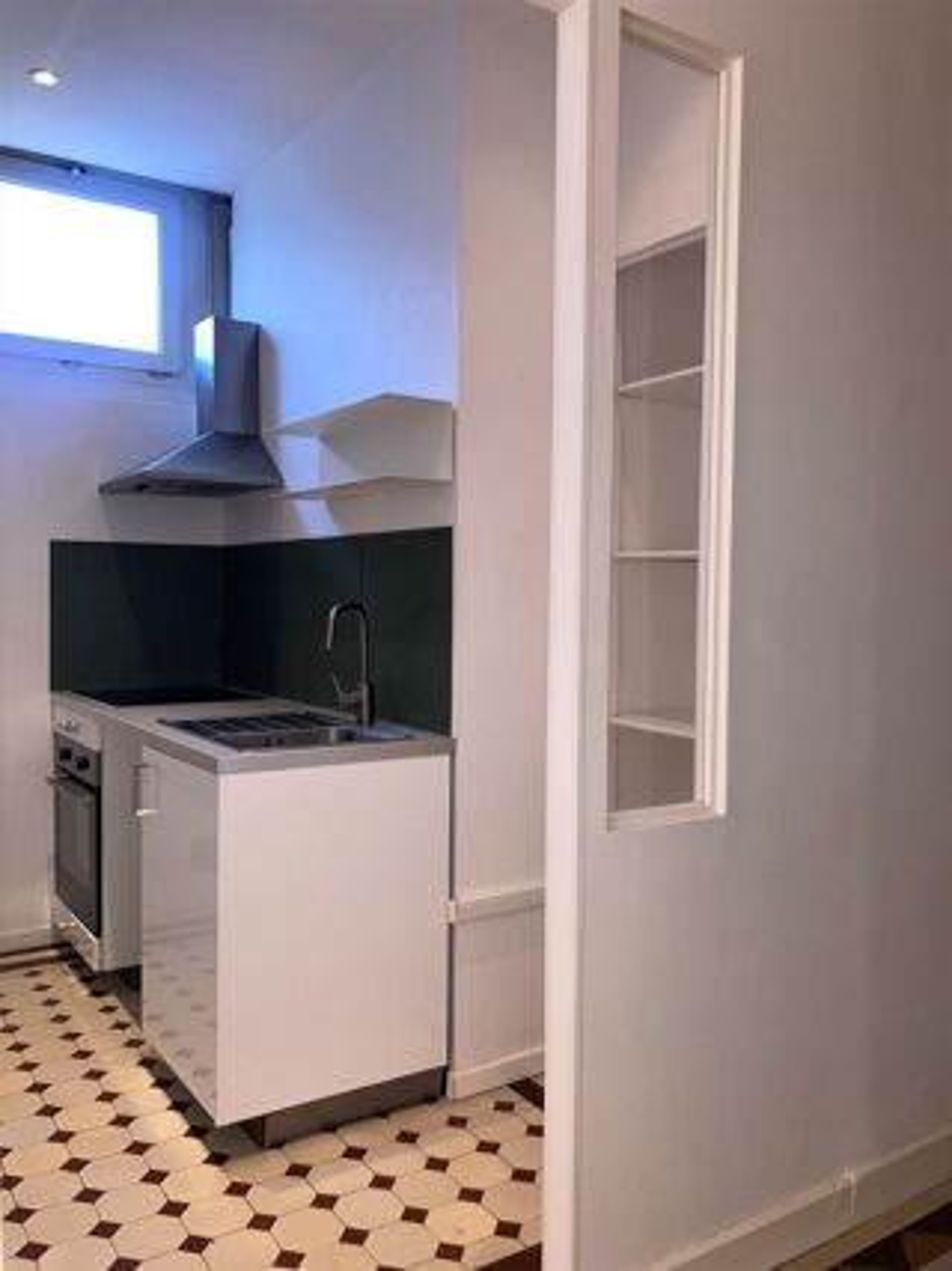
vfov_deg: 63.5
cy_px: 636
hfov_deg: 49.7
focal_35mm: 28
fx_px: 1027
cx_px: 476
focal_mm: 3.99
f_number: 1.8
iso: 40
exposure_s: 1/102
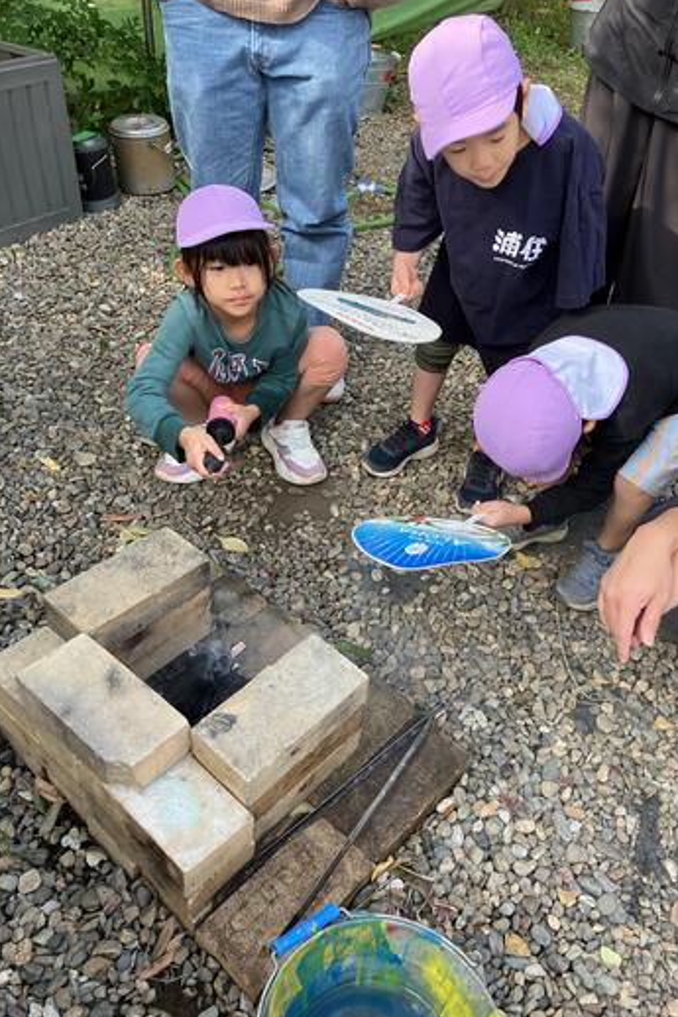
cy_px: 504
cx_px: 387
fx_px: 848
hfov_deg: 43.5
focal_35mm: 30
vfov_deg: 61.9
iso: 32
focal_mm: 3.99
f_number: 1.8
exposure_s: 1/324
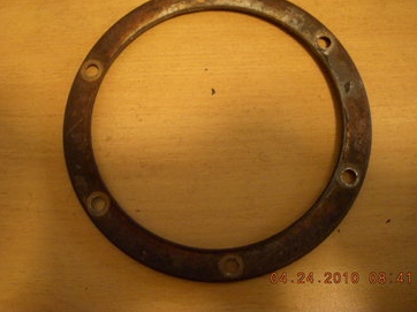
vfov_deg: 34.3
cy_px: 142
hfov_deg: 44.8
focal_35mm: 42
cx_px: 202
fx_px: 506
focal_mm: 6.3
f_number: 3.3
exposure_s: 1/6
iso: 400
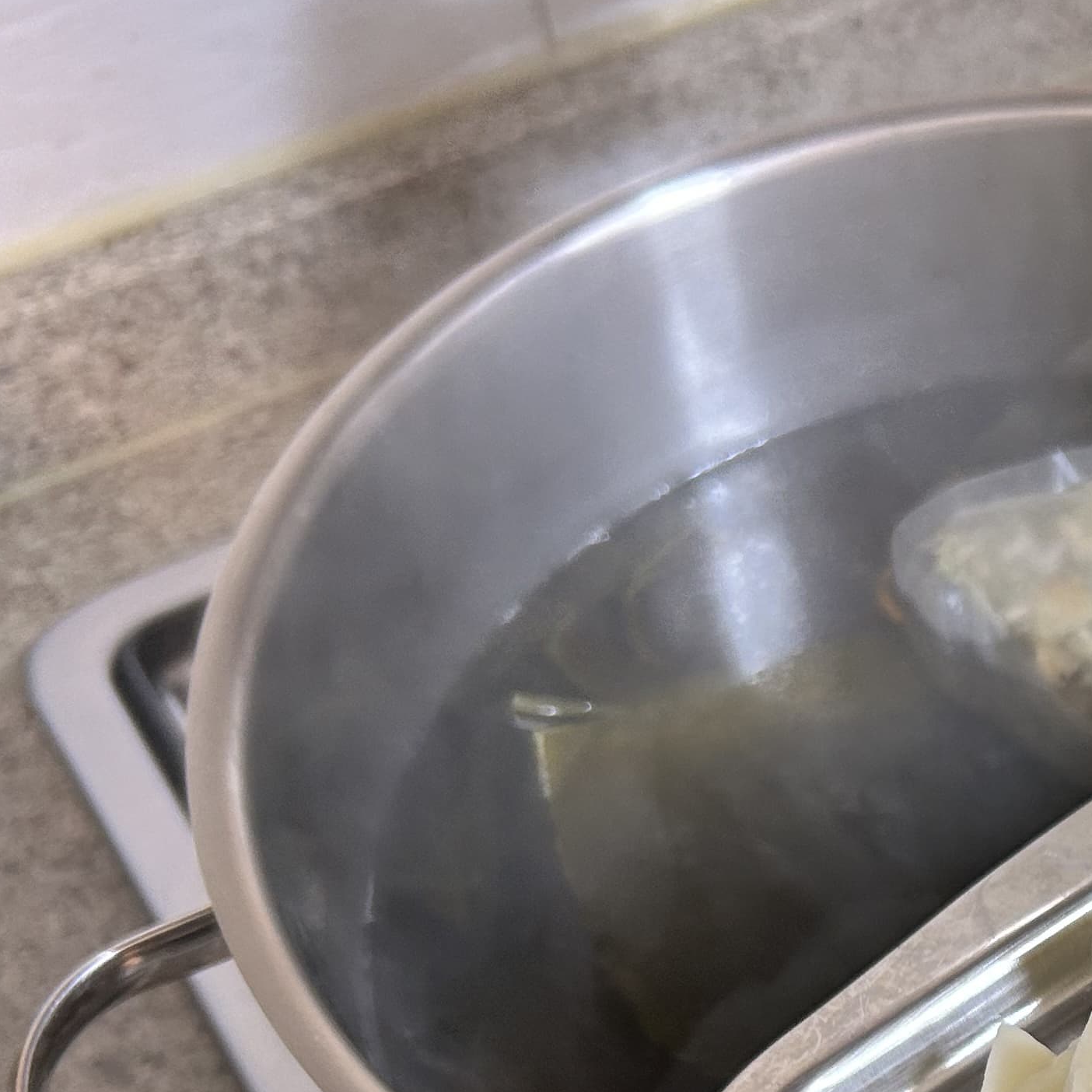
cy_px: 968
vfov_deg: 25.4
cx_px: 1362
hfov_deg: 23.5
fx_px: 2356
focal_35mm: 66
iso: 125
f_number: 1.5
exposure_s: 1/60
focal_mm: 5.7
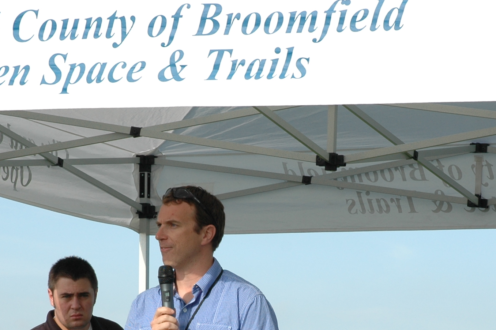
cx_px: 293
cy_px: 324
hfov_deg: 11.9
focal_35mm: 173
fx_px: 2382
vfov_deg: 7.9
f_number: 8
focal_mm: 52
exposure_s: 1/250
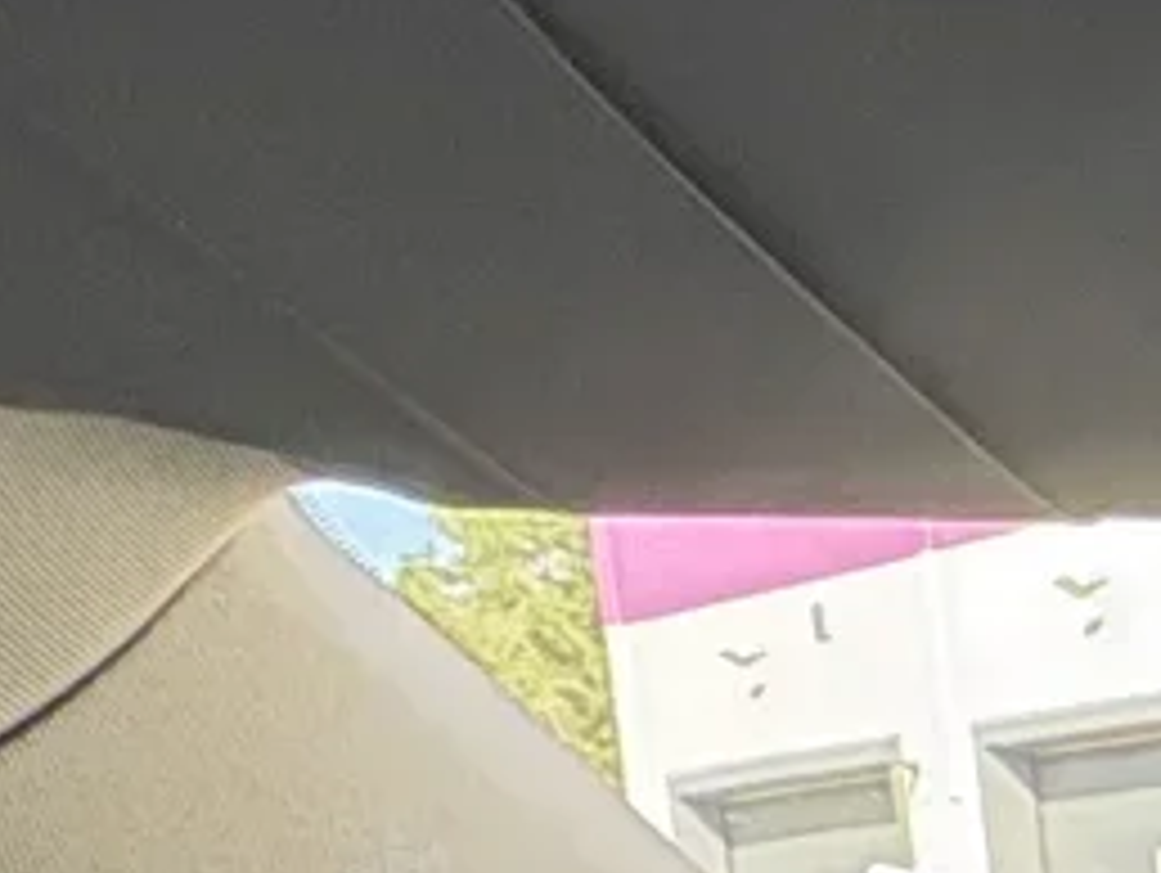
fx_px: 3491
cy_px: 2138
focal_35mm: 104
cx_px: 3380
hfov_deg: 11.6
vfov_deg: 11.6
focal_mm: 2.22
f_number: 2.2
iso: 200
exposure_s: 1/87
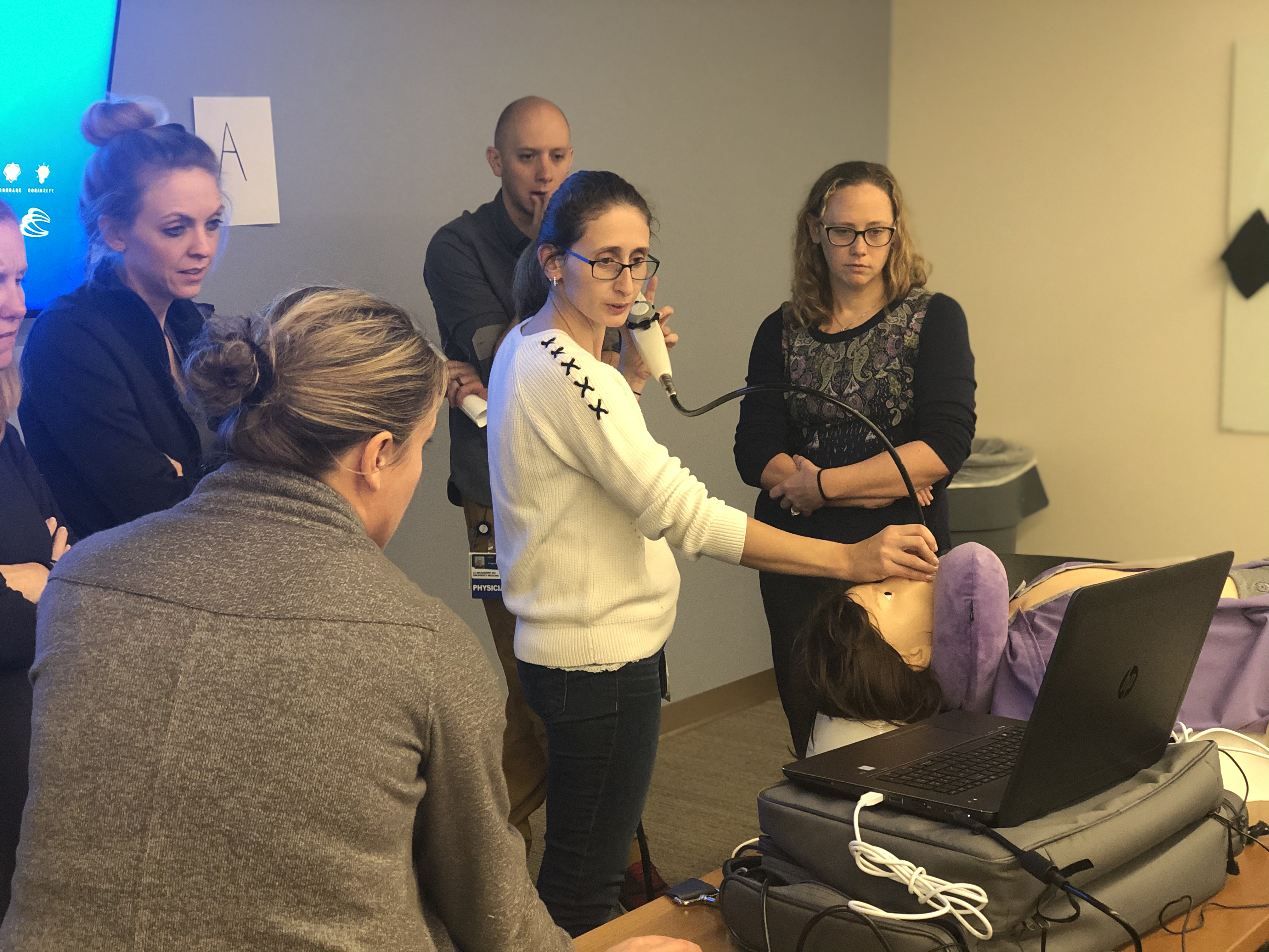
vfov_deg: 28.0
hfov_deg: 36.8
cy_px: 476
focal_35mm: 52
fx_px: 1906
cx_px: 634
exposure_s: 1/18
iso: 160
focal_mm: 6
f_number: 2.4
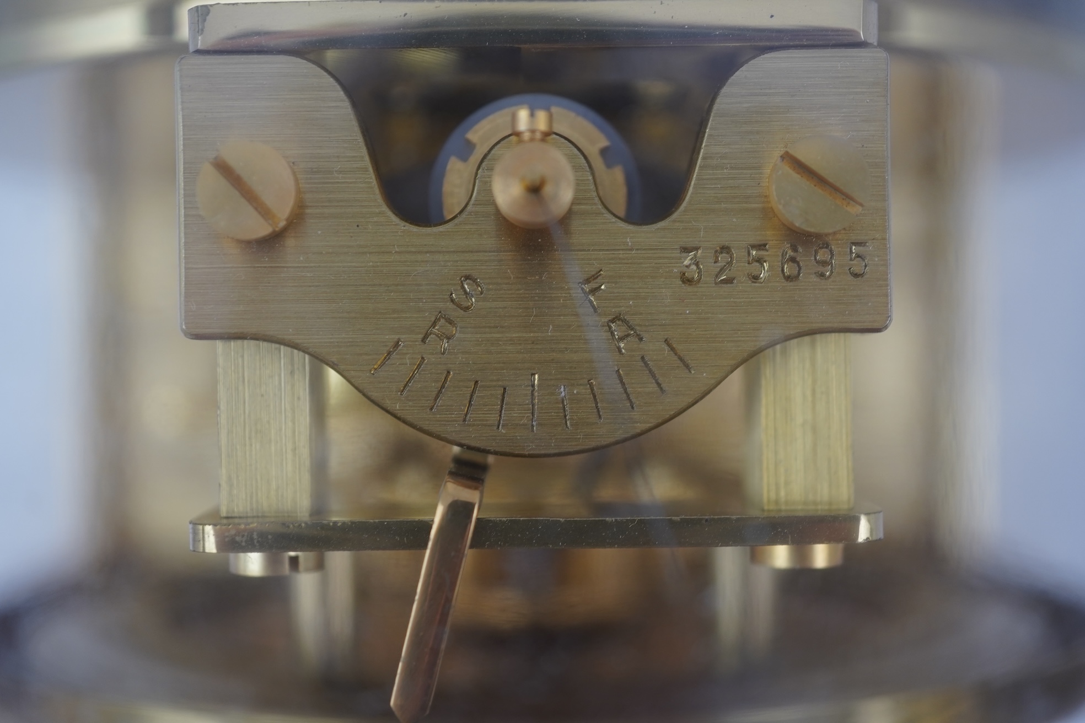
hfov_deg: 43.6
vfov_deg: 29.9
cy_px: 362
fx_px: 1356
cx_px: 542
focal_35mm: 45
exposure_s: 1/80
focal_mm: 30
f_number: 3.5
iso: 320
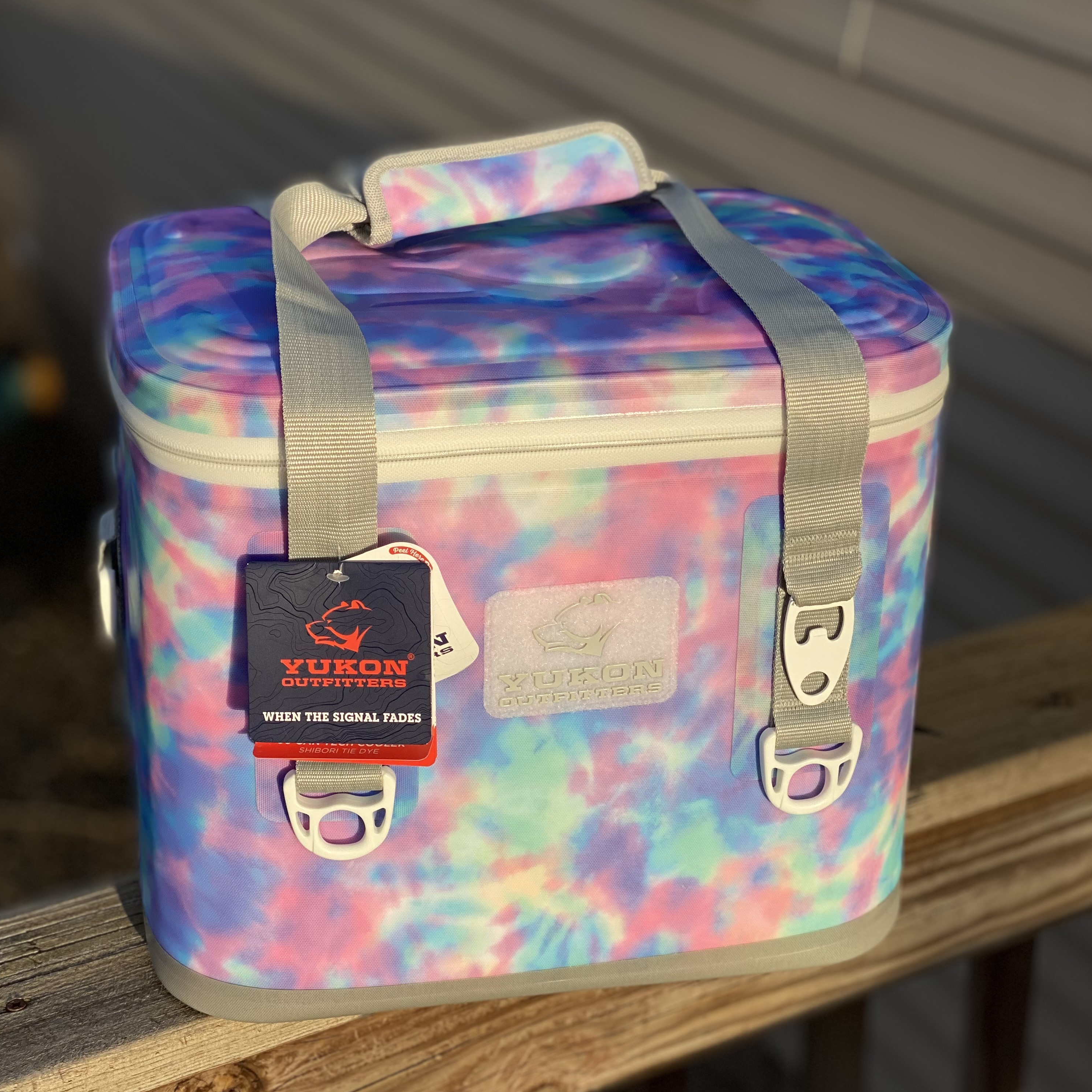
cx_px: 544
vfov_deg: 27.7
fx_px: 2213
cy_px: 447
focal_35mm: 62
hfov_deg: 27.7
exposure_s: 1/1712
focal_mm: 6
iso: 20
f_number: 2
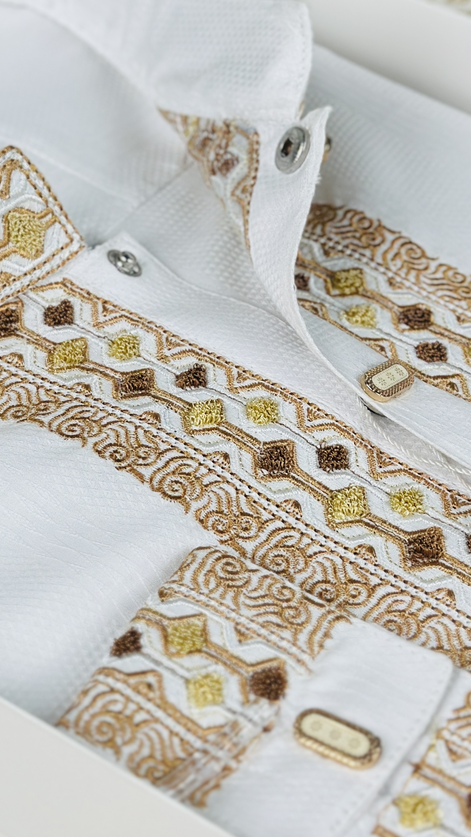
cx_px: 121
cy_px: 195
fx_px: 2132
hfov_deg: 12.6
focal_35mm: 96
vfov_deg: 22.0
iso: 80
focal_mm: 6.86
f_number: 1.78
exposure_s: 1/364
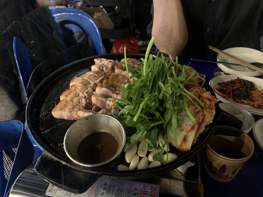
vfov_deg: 53.1
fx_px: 198
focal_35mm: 26
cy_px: 98
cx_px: 132
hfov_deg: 67.3
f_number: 1.8
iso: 640
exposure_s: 1/30
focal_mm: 4.25
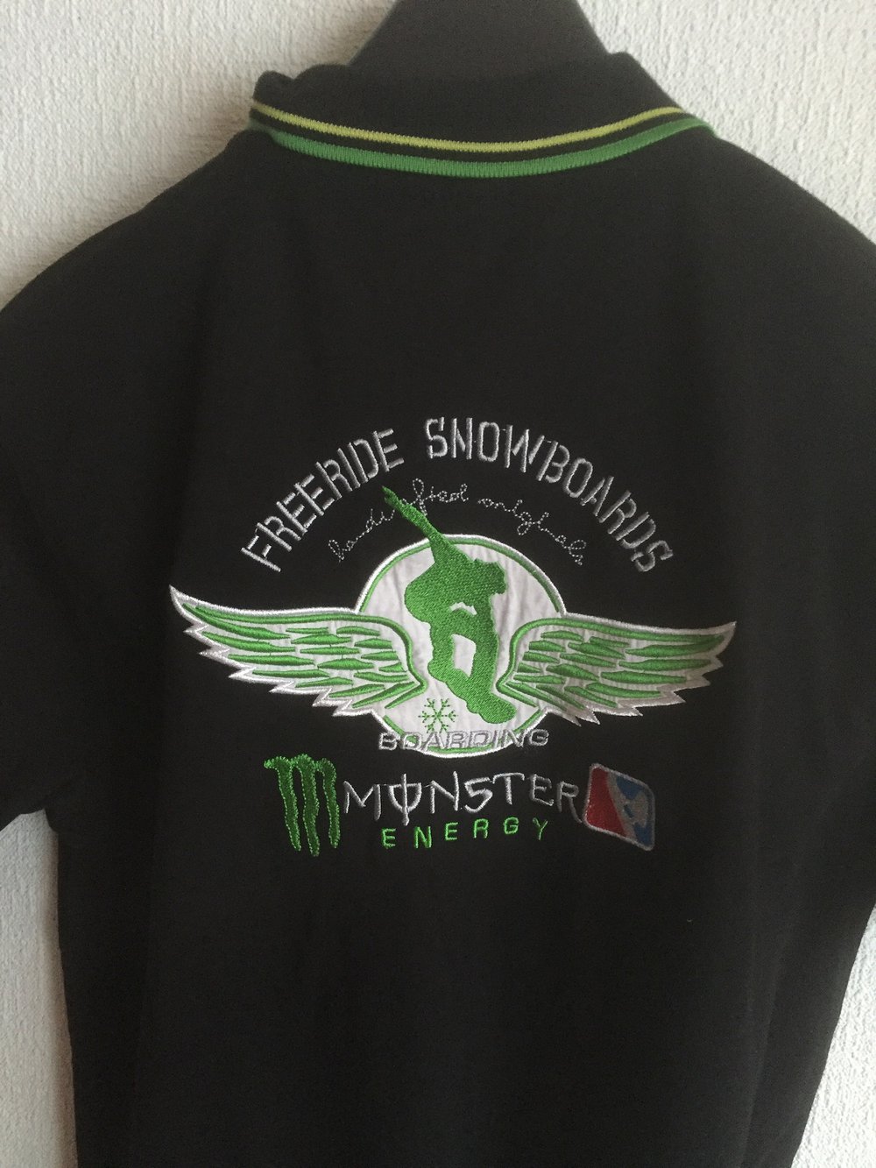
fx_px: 978
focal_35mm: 29
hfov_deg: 48.2
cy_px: 584
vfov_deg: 61.7
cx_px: 438
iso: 250
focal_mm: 4.15
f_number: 2.2
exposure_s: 1/17
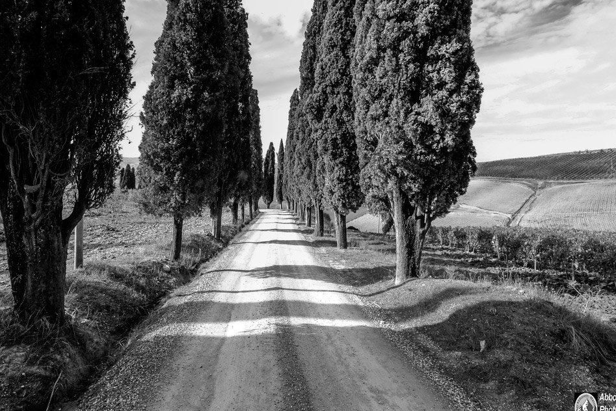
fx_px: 325
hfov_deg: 86.8
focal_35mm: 19
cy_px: 163
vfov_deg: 64.0
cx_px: 291
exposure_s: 1/25
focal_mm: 10
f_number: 22
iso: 400
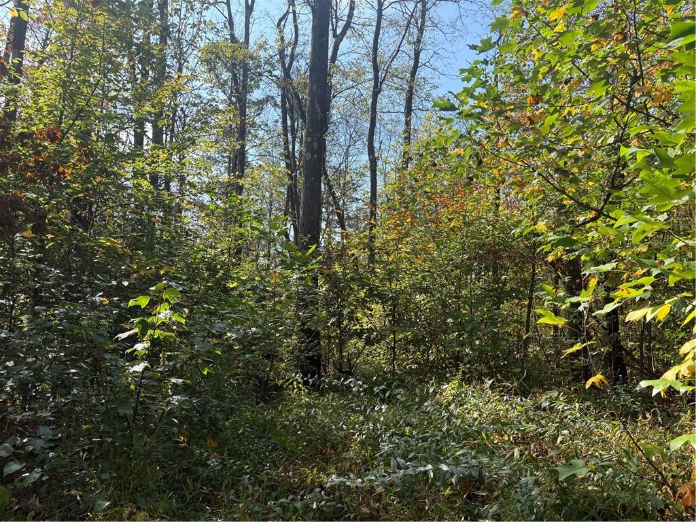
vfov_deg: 53.1
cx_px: 348
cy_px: 261
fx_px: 523
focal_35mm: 26
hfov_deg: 67.3
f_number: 1.6
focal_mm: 5.96
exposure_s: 1/933
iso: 50
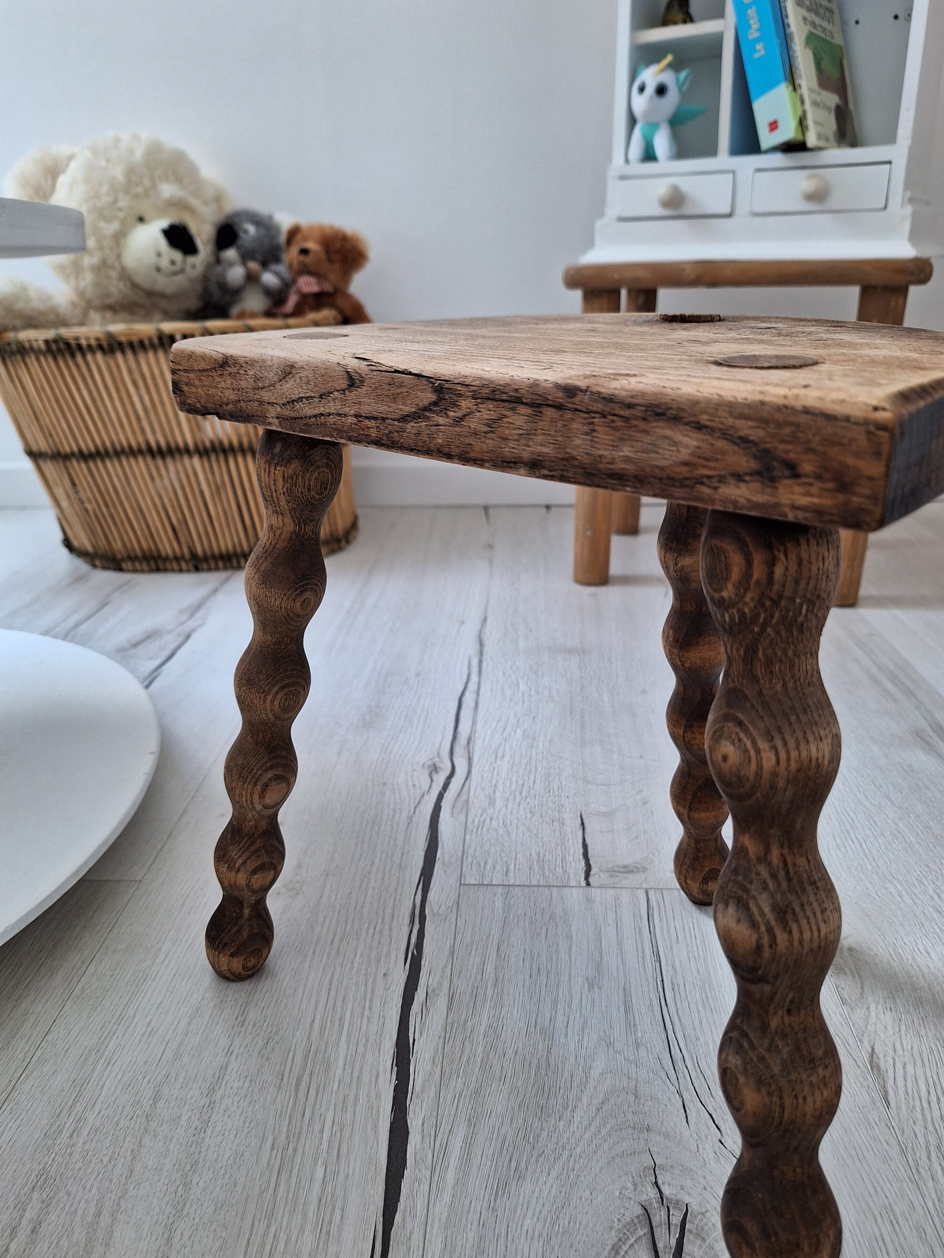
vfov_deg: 71.6
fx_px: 873
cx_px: 465
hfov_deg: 56.8
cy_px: 632
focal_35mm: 24
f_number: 1.8
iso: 100
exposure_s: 1/50
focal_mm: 5.54
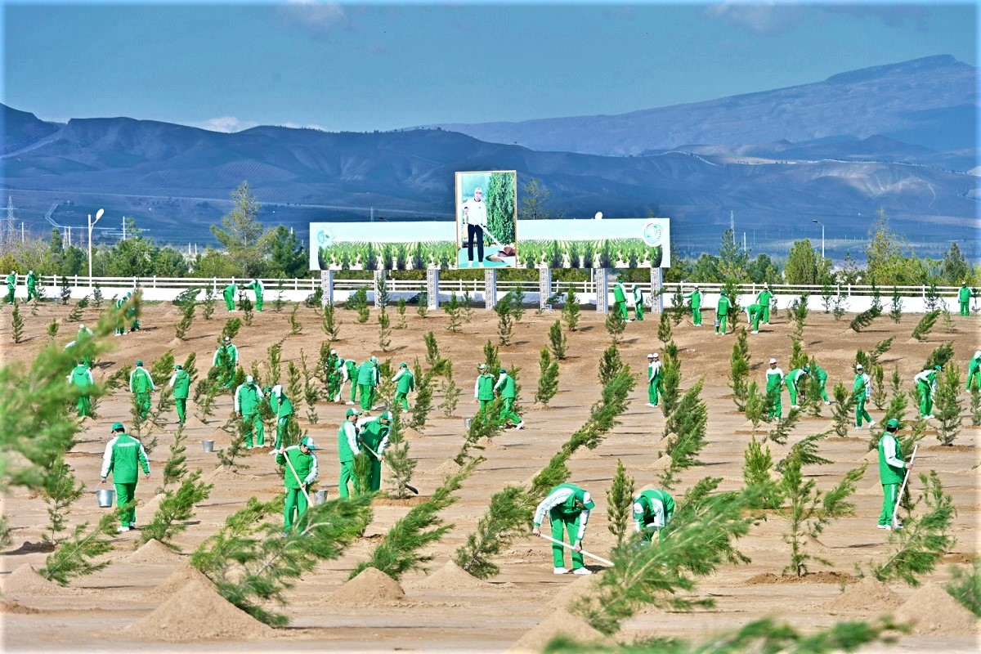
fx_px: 3542
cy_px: 327
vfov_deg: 10.5
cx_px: 490
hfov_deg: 15.8
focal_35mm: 130
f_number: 8
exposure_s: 1/640
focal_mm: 130
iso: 320
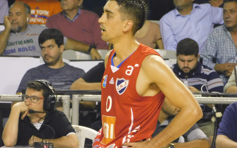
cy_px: 83
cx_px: 119
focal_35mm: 686
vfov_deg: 1.9
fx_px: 4430
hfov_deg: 3.1
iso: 800
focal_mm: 114.5
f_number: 6.1
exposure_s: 1/10
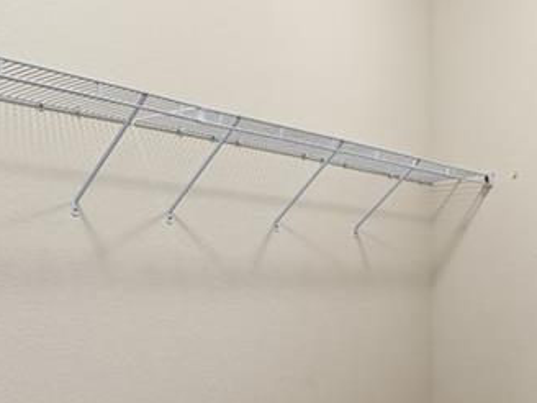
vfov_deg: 29.6
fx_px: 745
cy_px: 320
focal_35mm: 48
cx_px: 149
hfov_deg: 38.8
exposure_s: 1/6
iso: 400
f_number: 9
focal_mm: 16
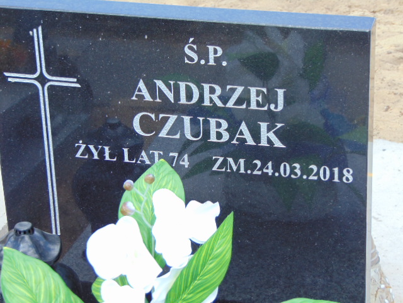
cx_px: 202
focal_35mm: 108
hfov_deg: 18.2
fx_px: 1257
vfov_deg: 13.7
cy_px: 152
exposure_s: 1/200
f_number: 3.9
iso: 80
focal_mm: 19.4
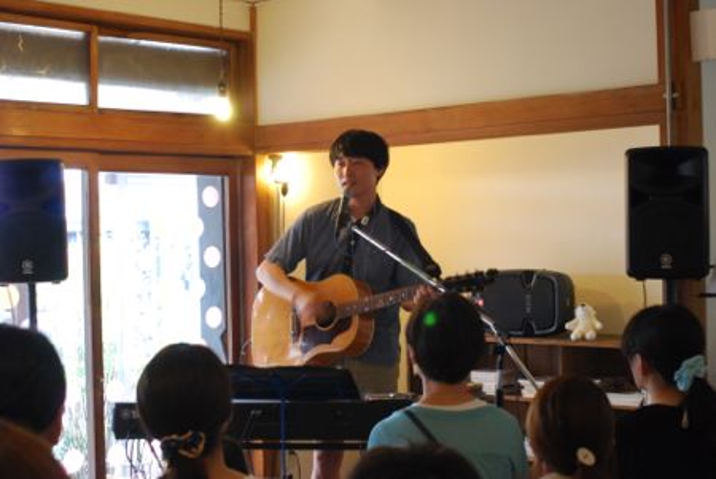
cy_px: 240
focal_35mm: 60
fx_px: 1194
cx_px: 358
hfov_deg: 33.4
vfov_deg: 22.7
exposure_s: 1/13
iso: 800
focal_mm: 40
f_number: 6.3
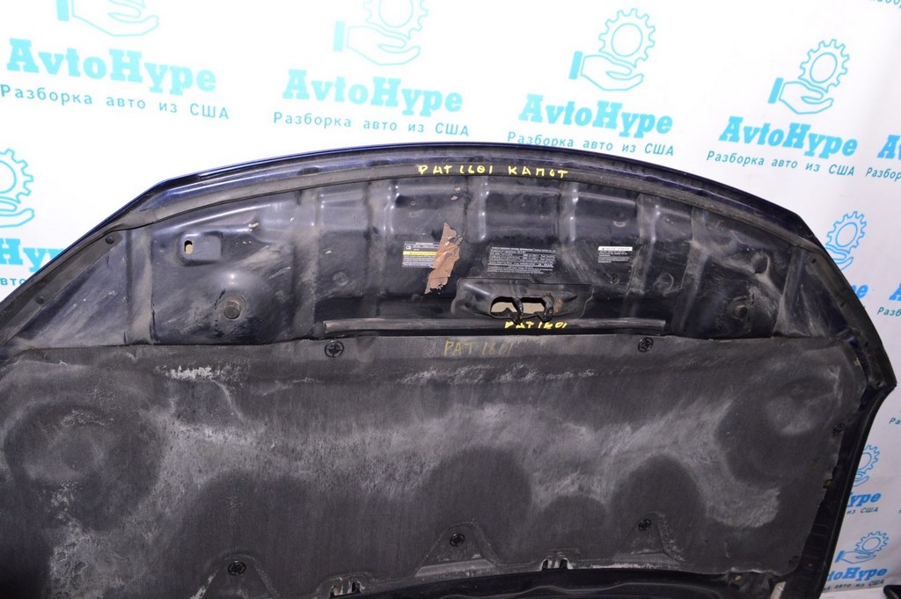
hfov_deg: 62.0
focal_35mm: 30
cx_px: 450
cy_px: 300
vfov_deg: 43.5
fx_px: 750
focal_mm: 20
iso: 1600
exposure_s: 1/200
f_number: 8
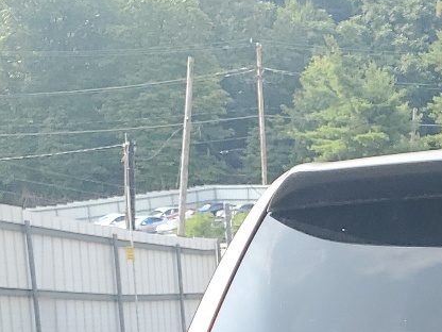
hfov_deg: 17.5
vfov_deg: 13.1
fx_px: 1277
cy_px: 633
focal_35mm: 100
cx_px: 679
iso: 50
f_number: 1.5
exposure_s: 1/769
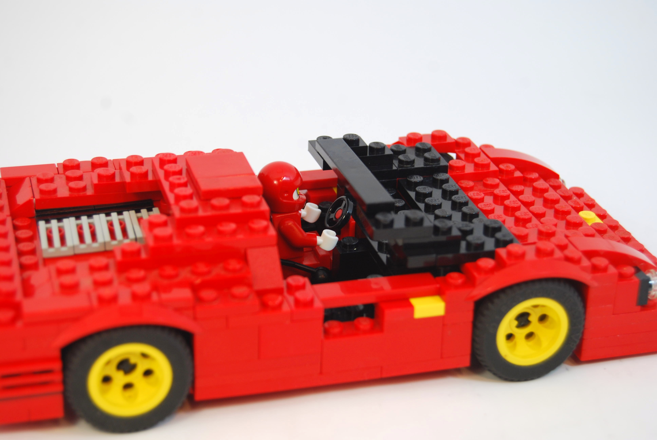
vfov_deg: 17.5
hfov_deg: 26.0
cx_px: 328
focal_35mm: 78
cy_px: 220
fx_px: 1425
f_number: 5.6
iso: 200
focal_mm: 52
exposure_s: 1/60
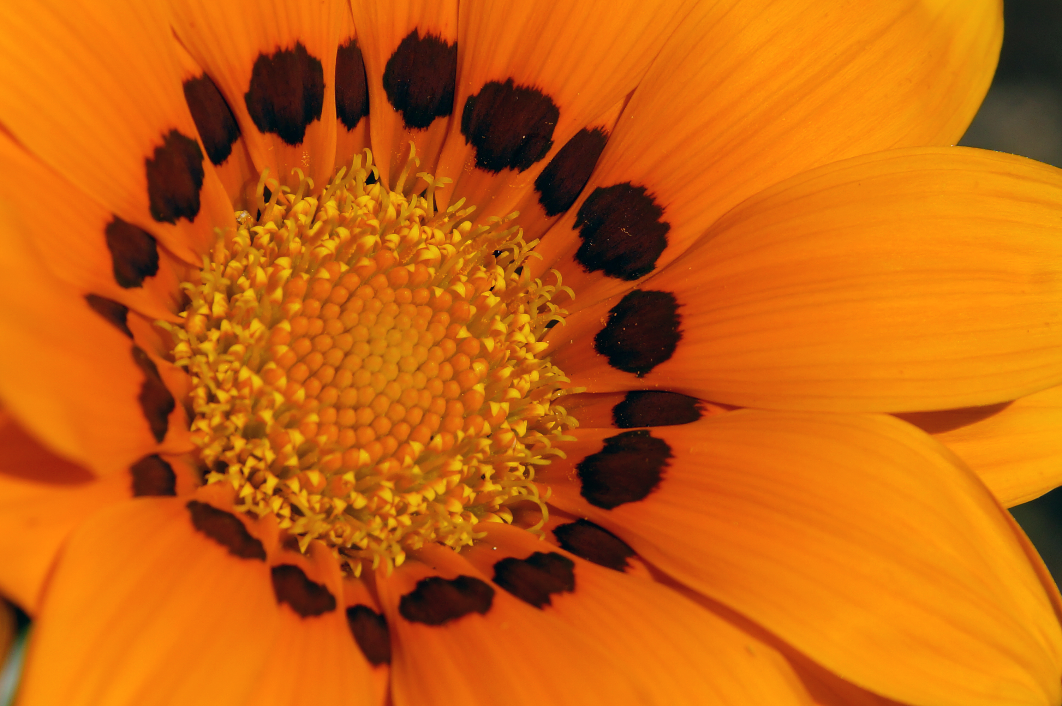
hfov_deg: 9.2
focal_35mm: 225
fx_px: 6632
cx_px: 531
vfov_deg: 6.1
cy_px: 353
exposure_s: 1/640
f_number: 8
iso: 100
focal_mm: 75
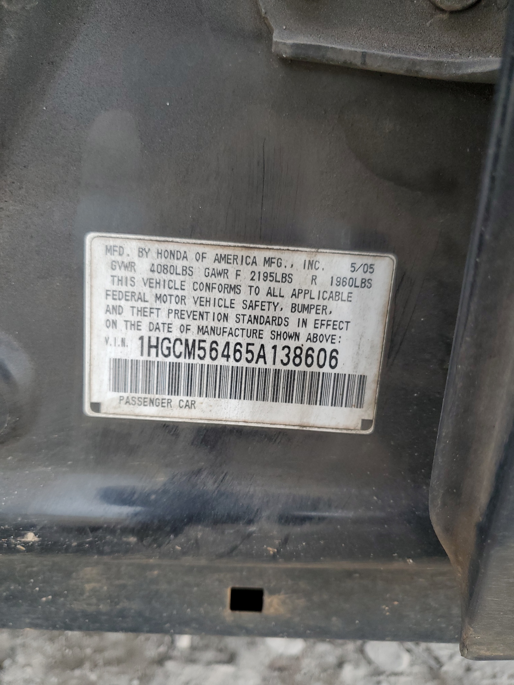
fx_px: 515
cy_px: 342
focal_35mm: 26
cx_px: 257
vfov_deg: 67.3
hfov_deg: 53.1
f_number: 1.5
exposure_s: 1/120
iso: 66
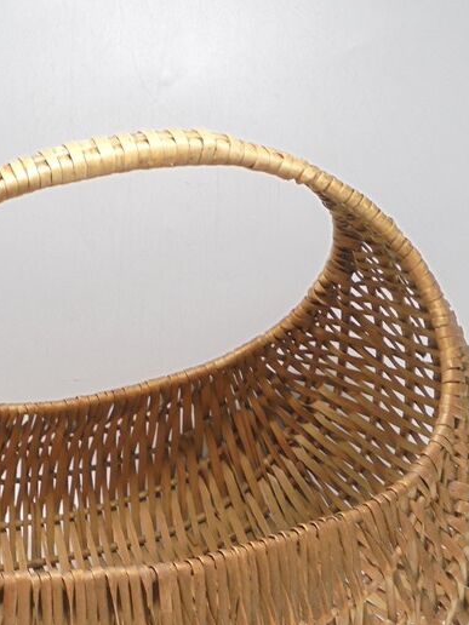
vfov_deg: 25.5
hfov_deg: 19.5
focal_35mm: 75
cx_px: 112
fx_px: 1355
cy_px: 515
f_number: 4.5
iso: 100
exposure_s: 1/30
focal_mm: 7.8
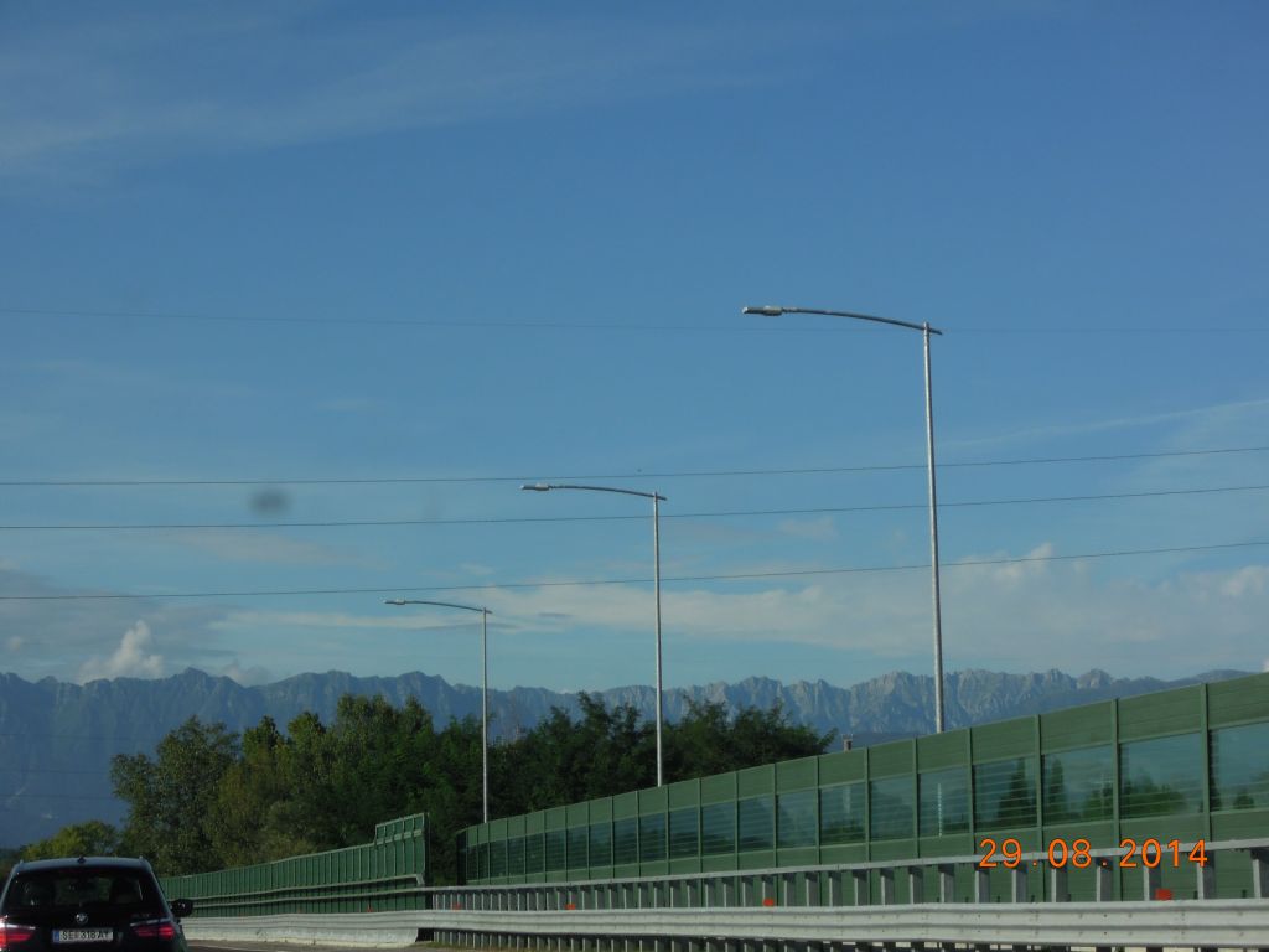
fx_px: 3666
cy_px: 476
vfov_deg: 14.8
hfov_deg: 19.6
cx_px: 634
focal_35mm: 100
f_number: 5.5
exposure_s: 1/1000
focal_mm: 17.9
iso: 160
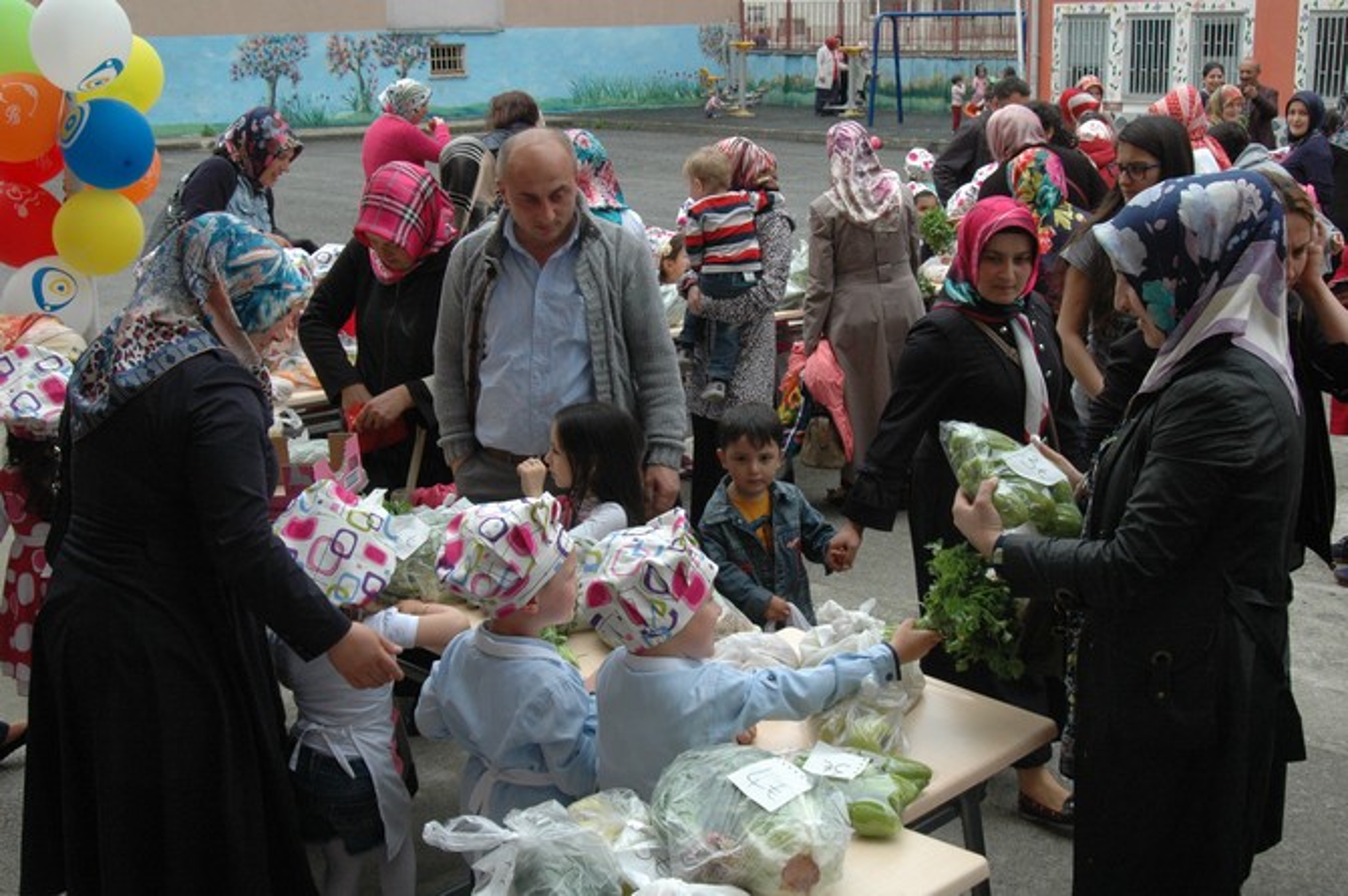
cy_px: 448
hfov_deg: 46.4
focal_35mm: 42
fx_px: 1571
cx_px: 674
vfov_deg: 31.8
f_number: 9
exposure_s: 1/320
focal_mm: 28
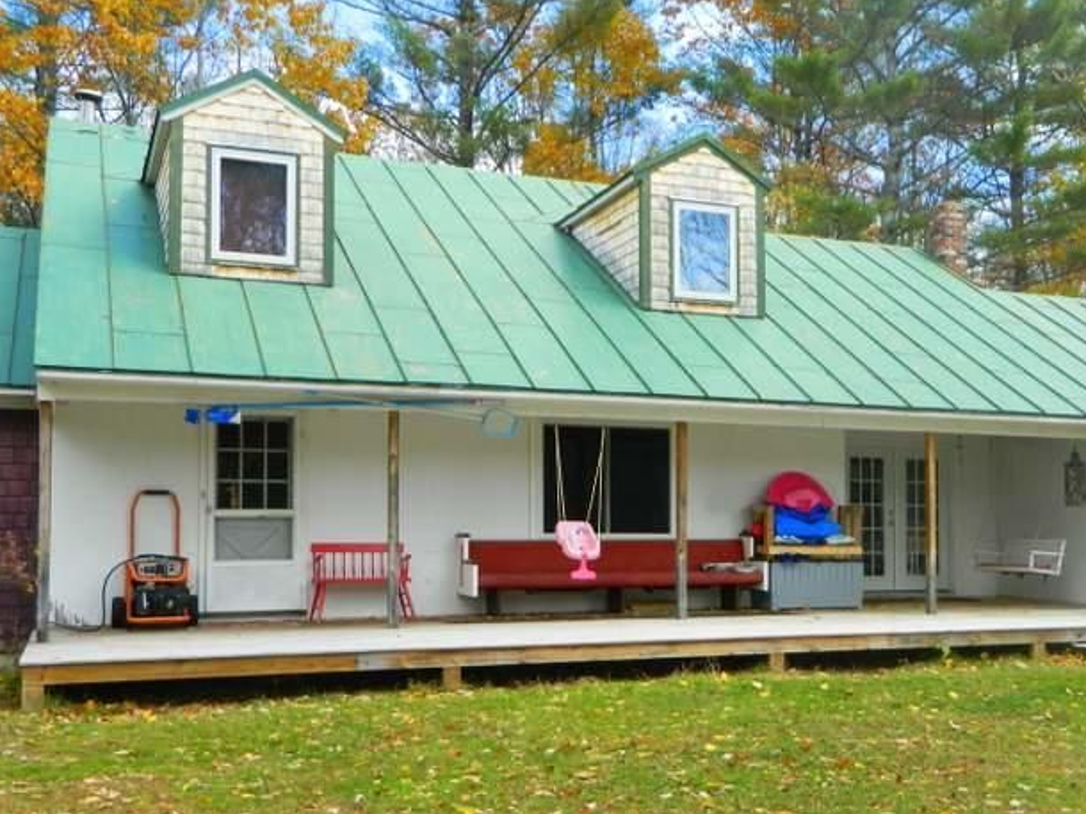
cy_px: 495
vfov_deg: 34.2
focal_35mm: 42
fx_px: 1317
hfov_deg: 44.3
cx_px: 696
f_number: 3.1
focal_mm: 4.5
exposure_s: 1/250
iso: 80
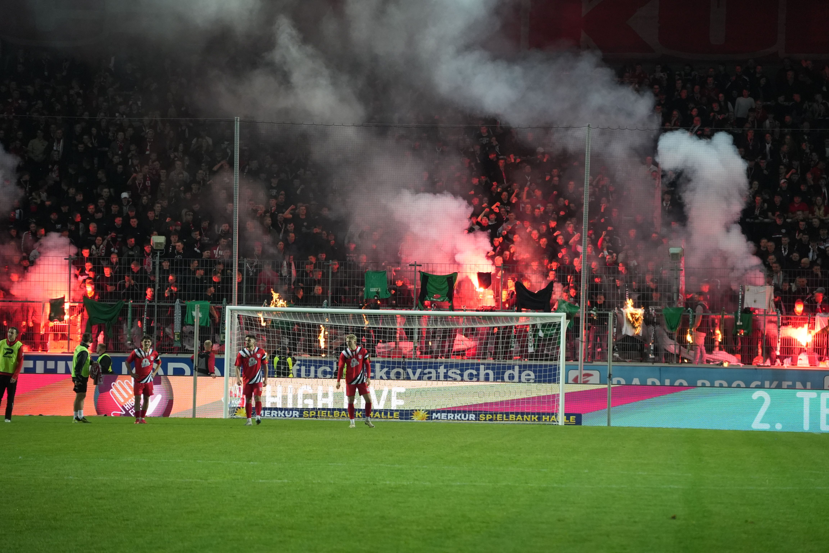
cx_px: 414
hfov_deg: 9.9
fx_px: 4766
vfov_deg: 6.6
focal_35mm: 207
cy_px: 276
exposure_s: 1/250
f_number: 5.6
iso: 2500
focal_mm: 138
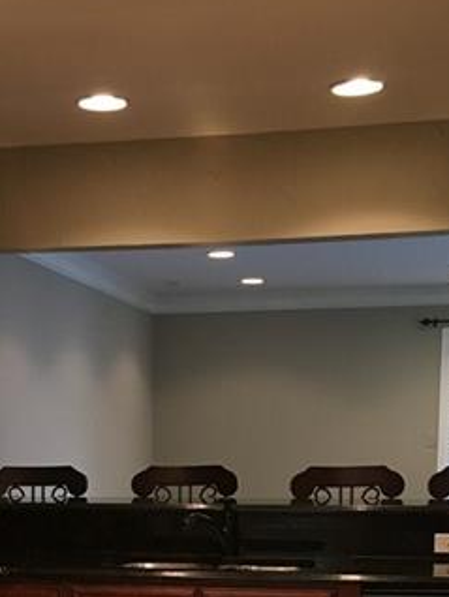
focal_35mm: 70
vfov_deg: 26.2
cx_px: 86
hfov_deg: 20.8
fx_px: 1209
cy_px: 606
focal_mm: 4.15
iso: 125
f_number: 2.2
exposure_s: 1/30
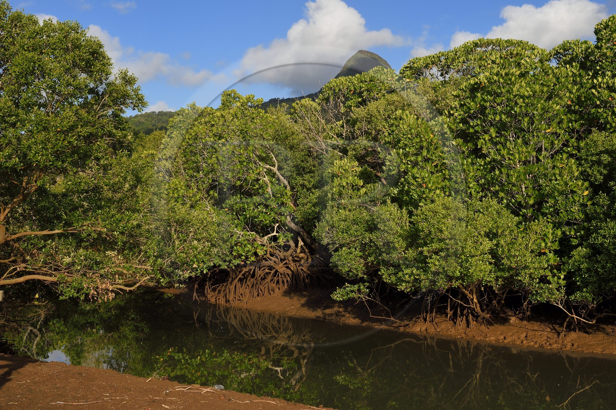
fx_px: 821
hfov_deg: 41.1
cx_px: 308
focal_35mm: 48
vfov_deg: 28.0
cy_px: 205
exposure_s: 1/320
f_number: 13
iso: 400
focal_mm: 48
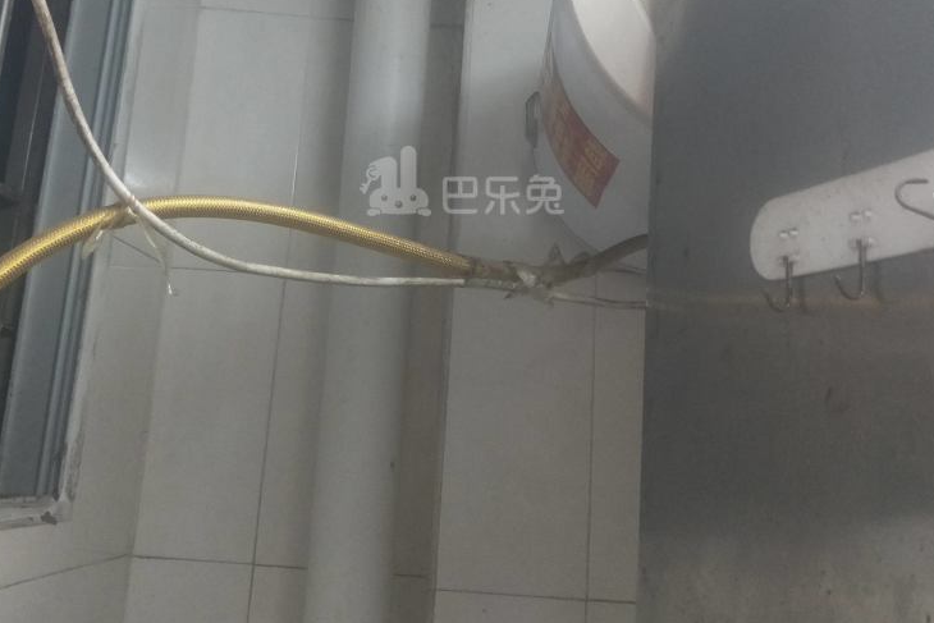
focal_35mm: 38
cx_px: 462
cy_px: 182
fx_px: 986
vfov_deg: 34.6
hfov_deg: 50.7
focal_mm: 4.27
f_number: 1.7
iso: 204
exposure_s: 1/50
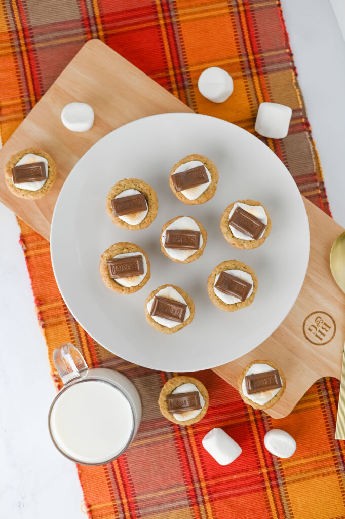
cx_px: 172
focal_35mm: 50
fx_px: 720
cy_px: 260
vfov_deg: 39.6
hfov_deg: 26.9
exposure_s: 1/200
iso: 140
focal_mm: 50
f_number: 3.2
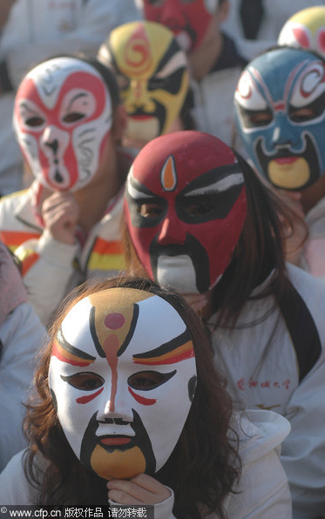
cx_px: 169
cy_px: 260
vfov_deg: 17.0
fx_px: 1741
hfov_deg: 10.7
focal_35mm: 123
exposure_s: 1/800
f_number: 4.5
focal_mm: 80
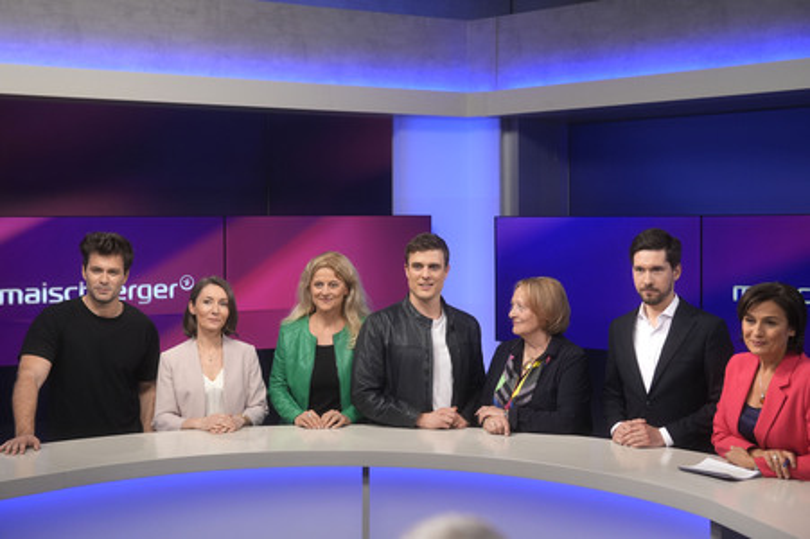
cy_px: 270
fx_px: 1012
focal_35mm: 45
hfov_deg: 43.6
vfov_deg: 29.8
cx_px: 405
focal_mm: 30
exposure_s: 1/250
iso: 640
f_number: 2.2
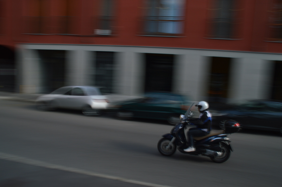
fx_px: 211
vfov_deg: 47.8
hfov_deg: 67.4
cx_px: 141
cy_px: 94
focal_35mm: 27
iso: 100
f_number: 22
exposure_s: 1/20
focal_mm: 18
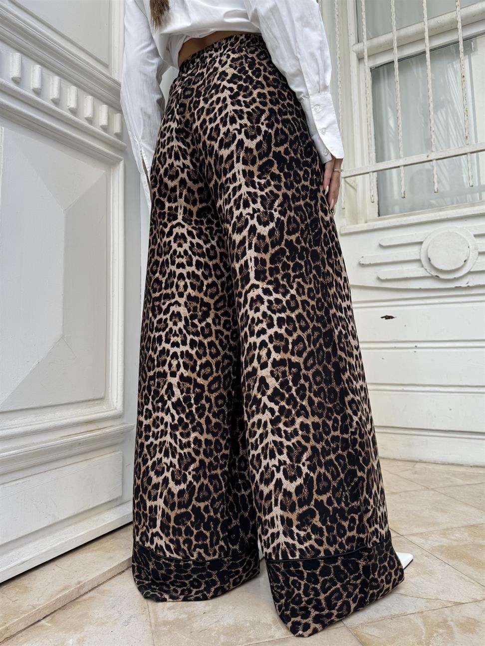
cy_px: 323
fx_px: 448
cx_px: 242
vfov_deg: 71.6
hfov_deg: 56.8
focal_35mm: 24
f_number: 1.78
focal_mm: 6.76
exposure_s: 1/419
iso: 80
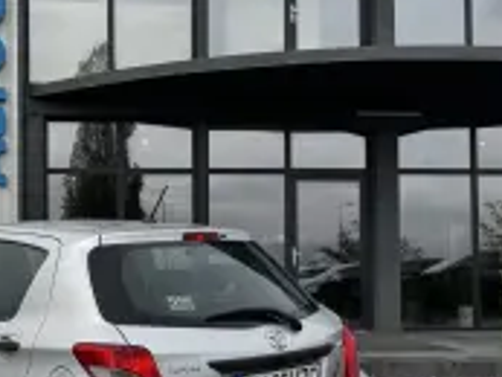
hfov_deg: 36.5
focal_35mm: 50
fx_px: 726
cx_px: 81
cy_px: 244
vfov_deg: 29.0
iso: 80
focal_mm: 6.76
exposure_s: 1/1923
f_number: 1.78
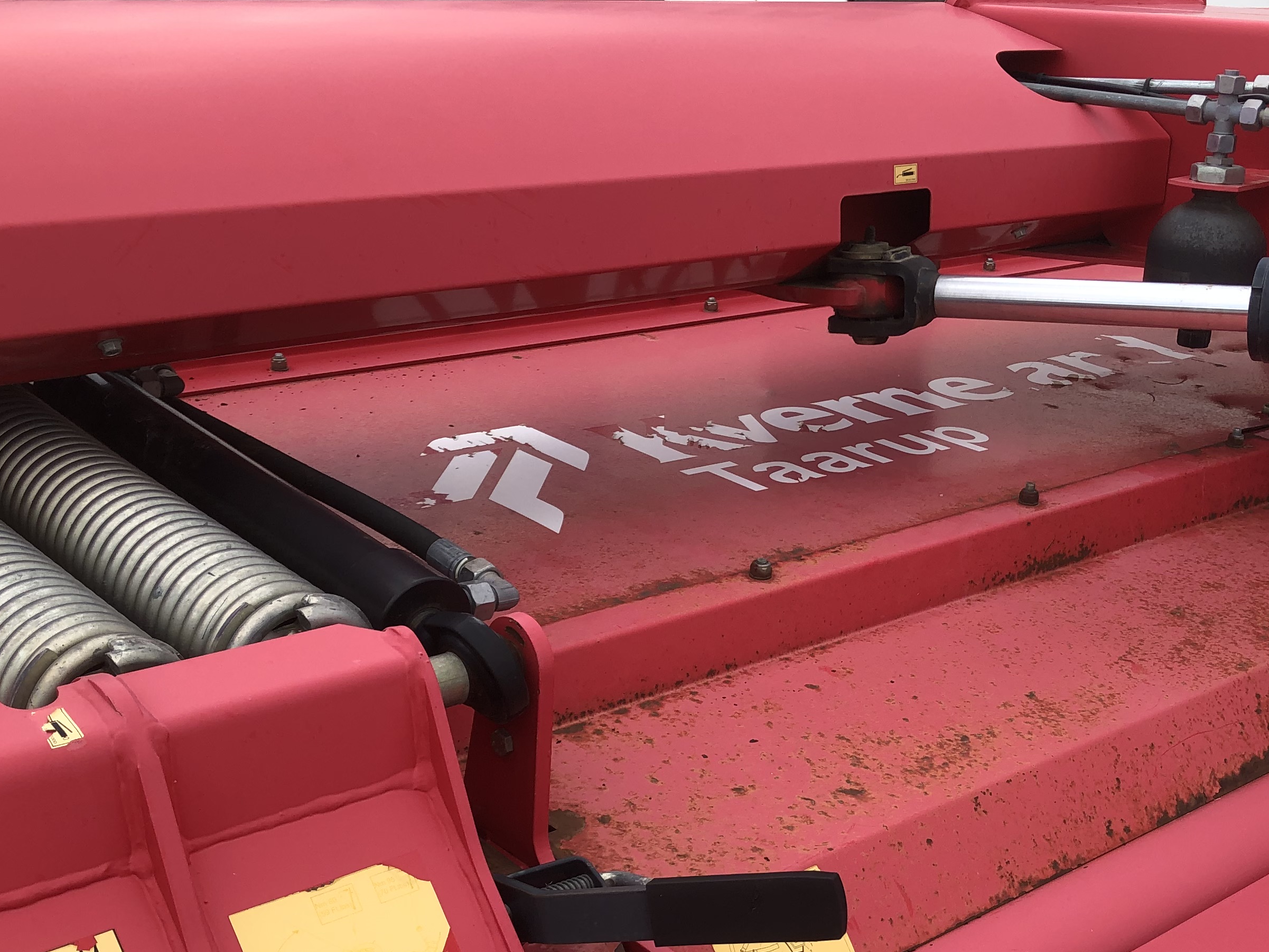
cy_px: 649
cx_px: 748
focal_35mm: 47
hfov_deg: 40.3
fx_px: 1723
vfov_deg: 30.6
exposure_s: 1/750
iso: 20
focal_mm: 3.99
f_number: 1.8
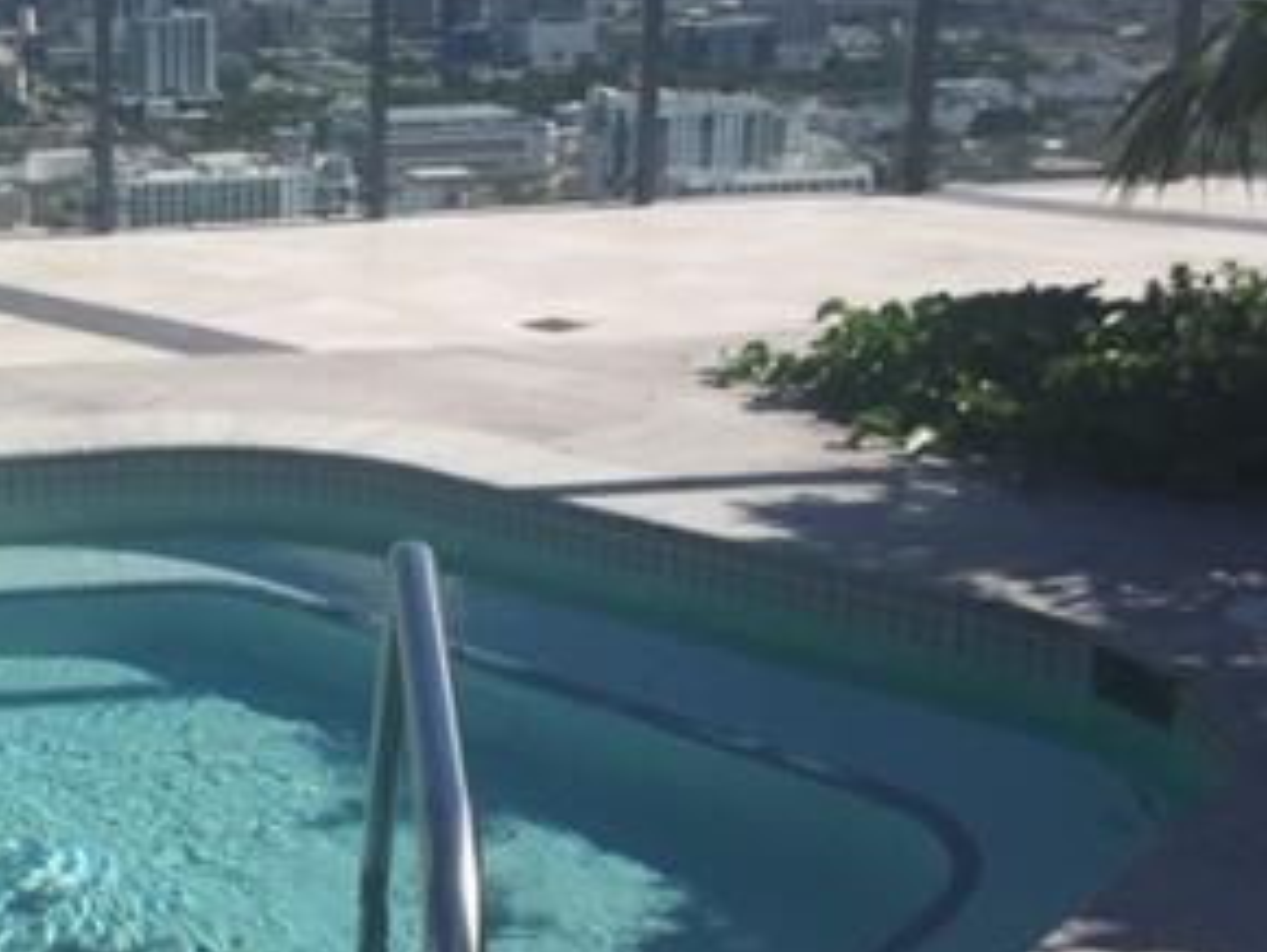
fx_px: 2344
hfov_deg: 28.3
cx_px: -22
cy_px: 542
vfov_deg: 22.9
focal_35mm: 64
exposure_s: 1/3300
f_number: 2.2
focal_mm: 4.15
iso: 32
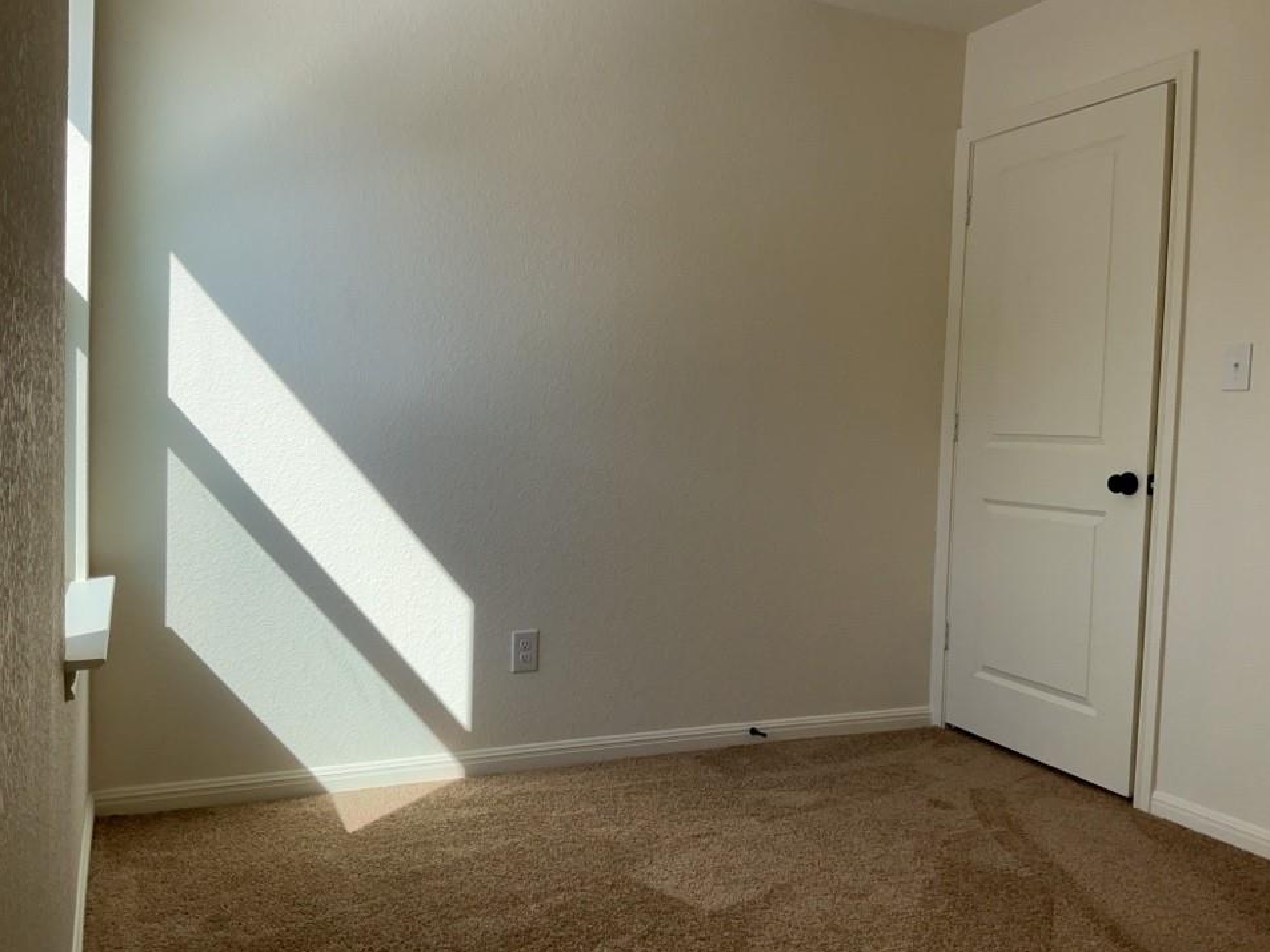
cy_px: 489
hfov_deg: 61.6
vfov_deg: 48.2
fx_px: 1064
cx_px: 657
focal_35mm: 29
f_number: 1.8
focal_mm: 3
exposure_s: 1/478
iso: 32
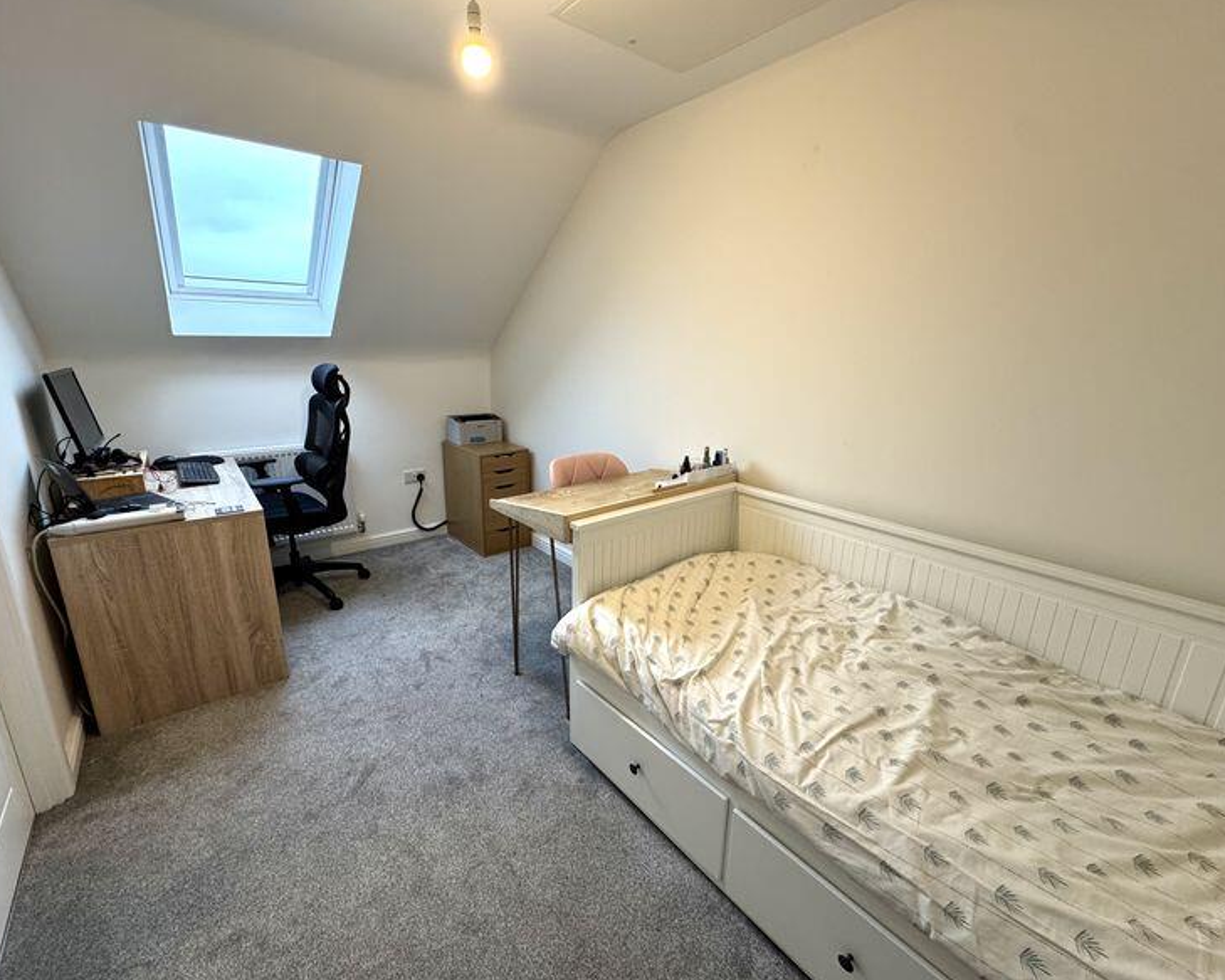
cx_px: 598
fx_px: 544
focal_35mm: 15
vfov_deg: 84.0
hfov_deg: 96.8
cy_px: 493
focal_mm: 2.22
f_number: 2.2
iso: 250
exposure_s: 1/100
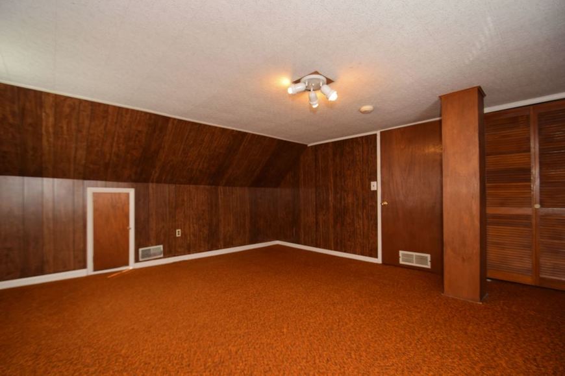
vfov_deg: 77.3
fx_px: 235
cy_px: 188
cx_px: 282
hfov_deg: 100.4
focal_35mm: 15
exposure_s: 1/30
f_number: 3.5
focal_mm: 10
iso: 125
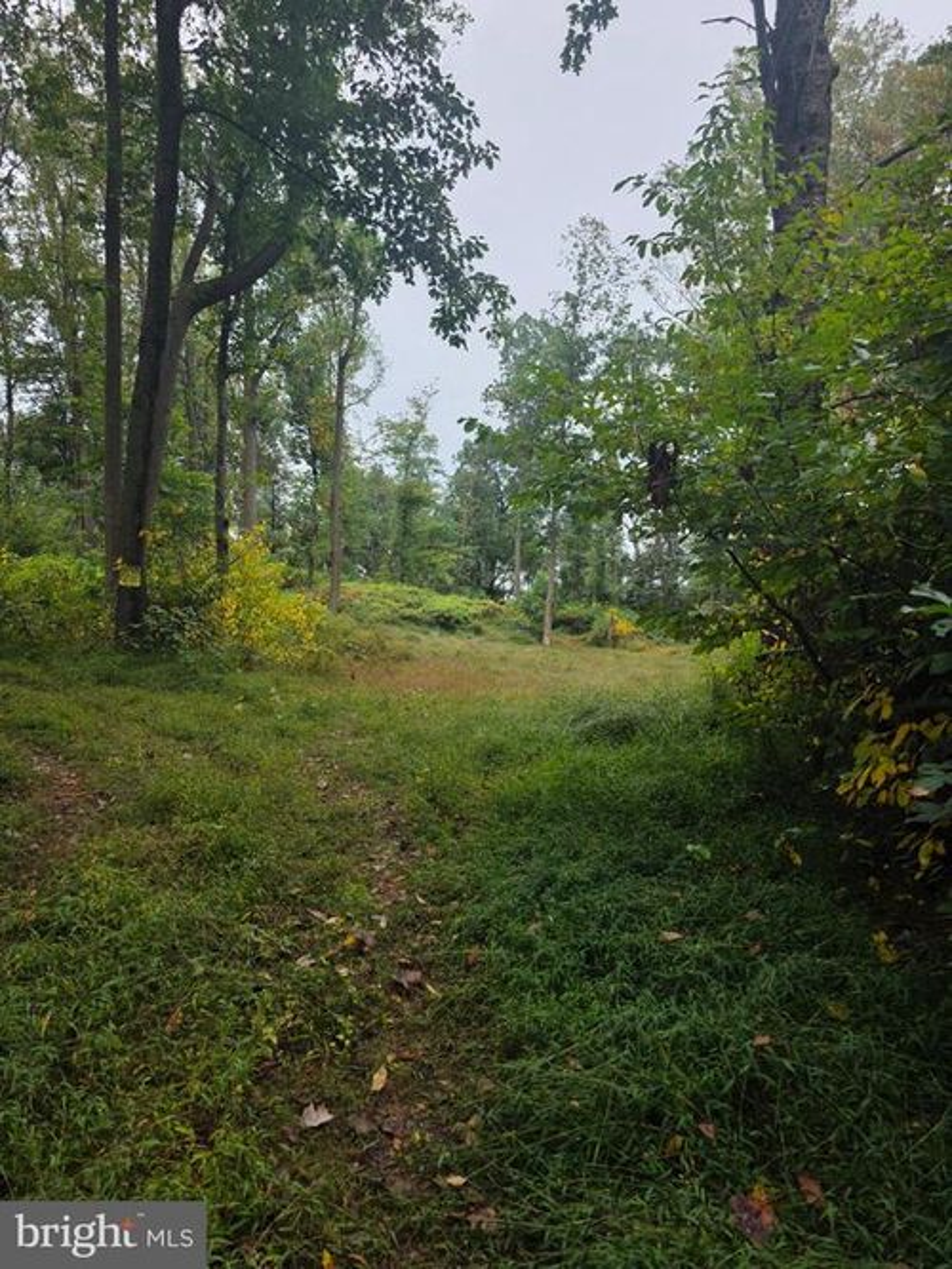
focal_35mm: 23
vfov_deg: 73.9
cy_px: 634
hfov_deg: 58.9
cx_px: 476
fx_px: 844
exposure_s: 1/1957
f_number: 1.7
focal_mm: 6.3
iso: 80
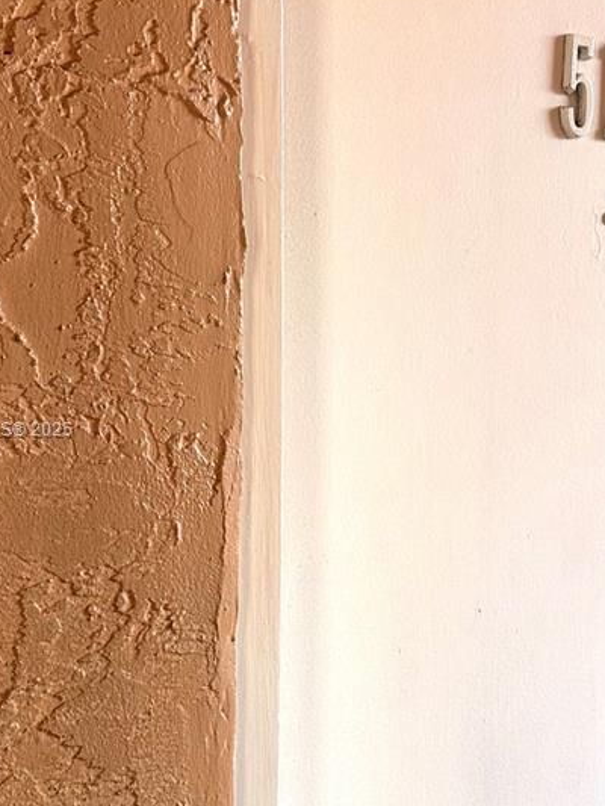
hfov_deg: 26.6
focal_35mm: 54
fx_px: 1258
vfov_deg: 35.5
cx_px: 476
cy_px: 431
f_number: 1.78
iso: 64
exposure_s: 1/235
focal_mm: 6.86
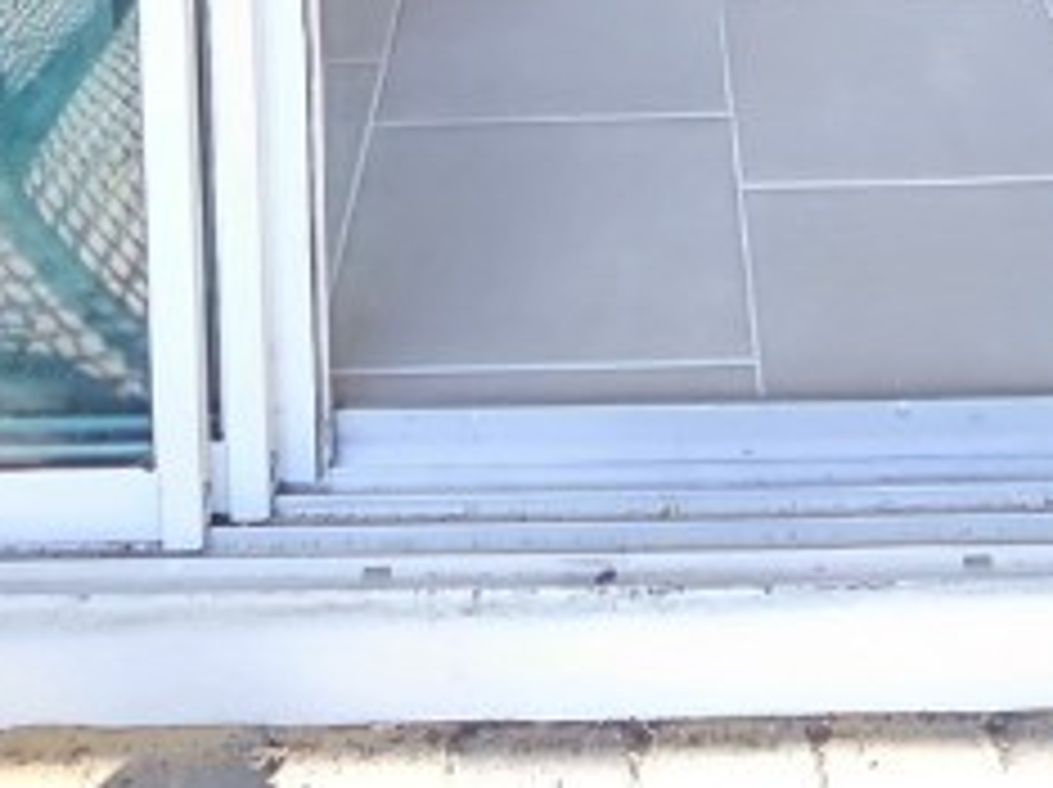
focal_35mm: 57
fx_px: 1732
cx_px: 616
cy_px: -883
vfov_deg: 17.0
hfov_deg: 33.7
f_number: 2.2
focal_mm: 2.2
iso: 100
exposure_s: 1/60
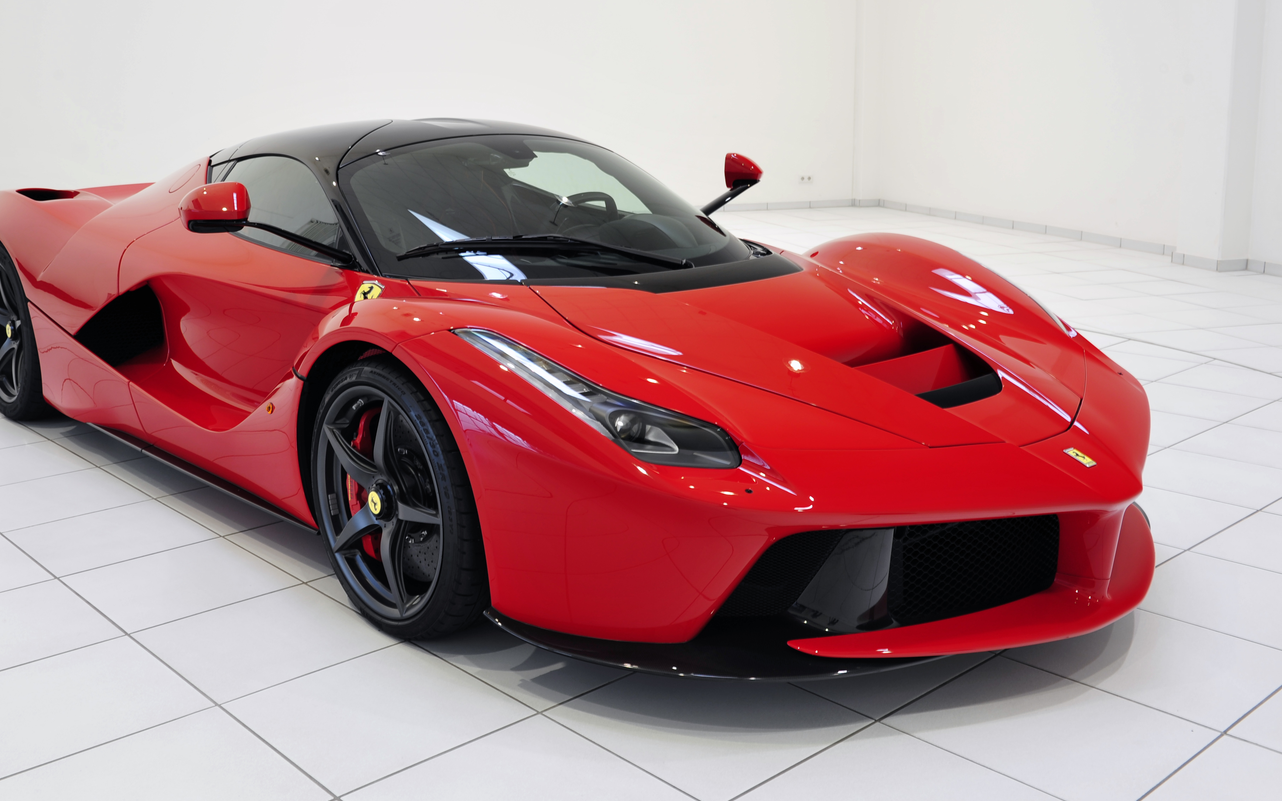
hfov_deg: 52.5
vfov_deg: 34.3
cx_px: 540
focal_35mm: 37
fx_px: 1293
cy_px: 308
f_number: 9
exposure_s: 1
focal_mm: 31
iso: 200
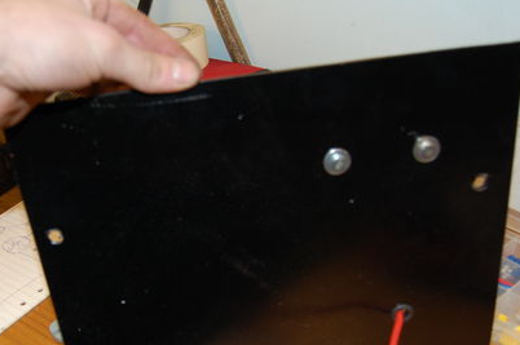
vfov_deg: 31.0
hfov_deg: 45.0
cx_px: 188
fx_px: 620
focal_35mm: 43
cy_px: 208
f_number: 3.5
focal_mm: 18
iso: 400
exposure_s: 1/60
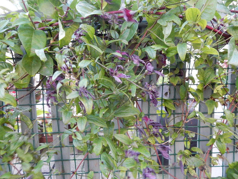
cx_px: 119
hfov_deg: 69.4
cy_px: 90
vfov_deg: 54.9
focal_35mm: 25
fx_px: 172
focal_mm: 4.5
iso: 400
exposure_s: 1/20
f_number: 3.7
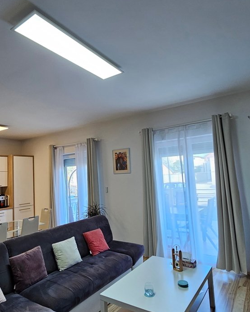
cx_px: 112
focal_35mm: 22
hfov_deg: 63.0
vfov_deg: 75.0
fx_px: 203
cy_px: 154
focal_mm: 2.2
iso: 160
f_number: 2.2
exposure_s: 1/71
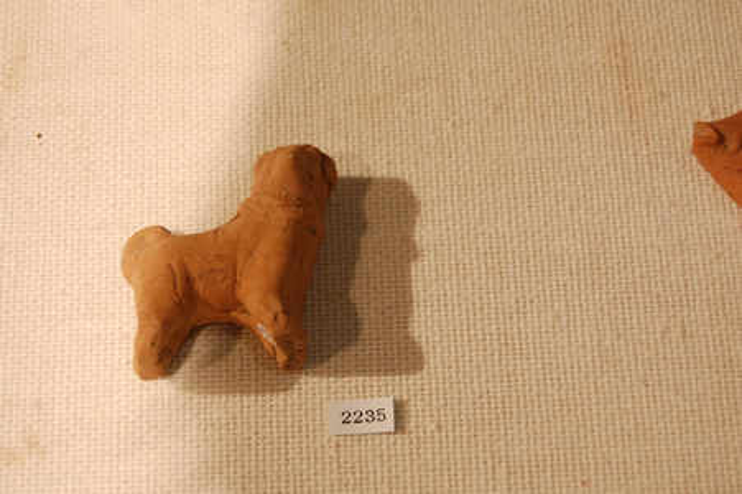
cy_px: 247
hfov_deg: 24.6
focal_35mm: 82
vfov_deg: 16.5
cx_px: 371
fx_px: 1699
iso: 1600
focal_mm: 55
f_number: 5.6
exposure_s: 1/100
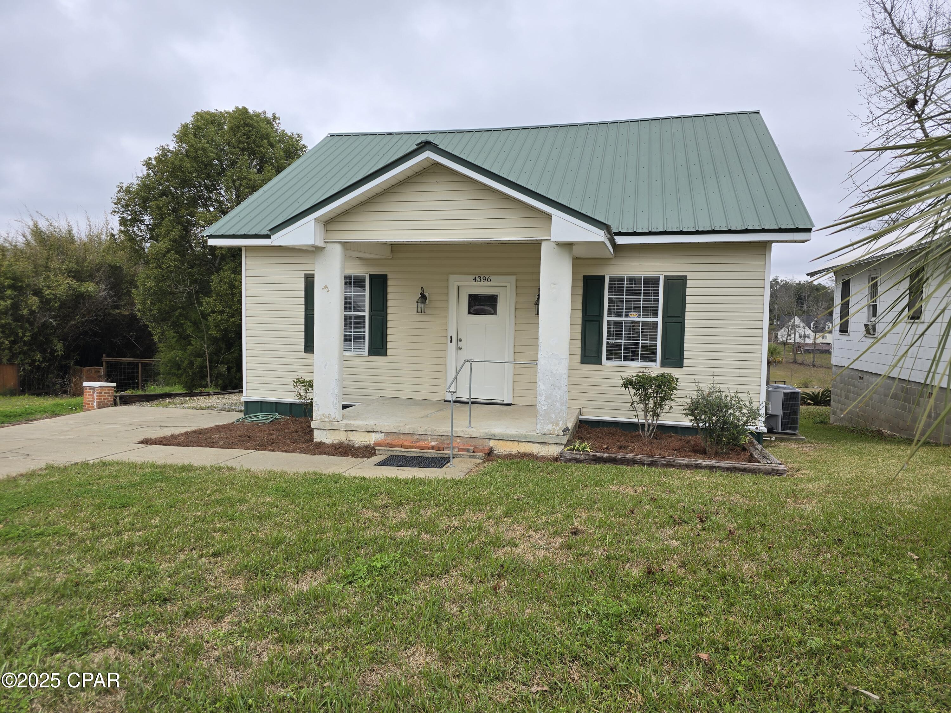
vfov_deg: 58.9
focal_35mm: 23
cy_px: 356
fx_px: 632
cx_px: 476
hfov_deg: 73.9
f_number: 1.7
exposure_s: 1/290
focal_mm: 6.3
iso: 12
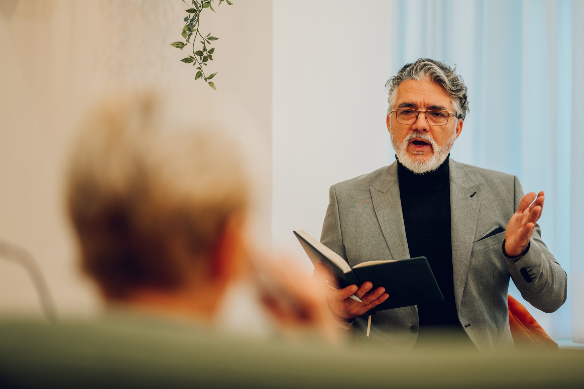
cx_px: 292
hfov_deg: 23.9
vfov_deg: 16.0
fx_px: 1378
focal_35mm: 85
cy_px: 194
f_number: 1.8
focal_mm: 85
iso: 320
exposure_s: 1/160
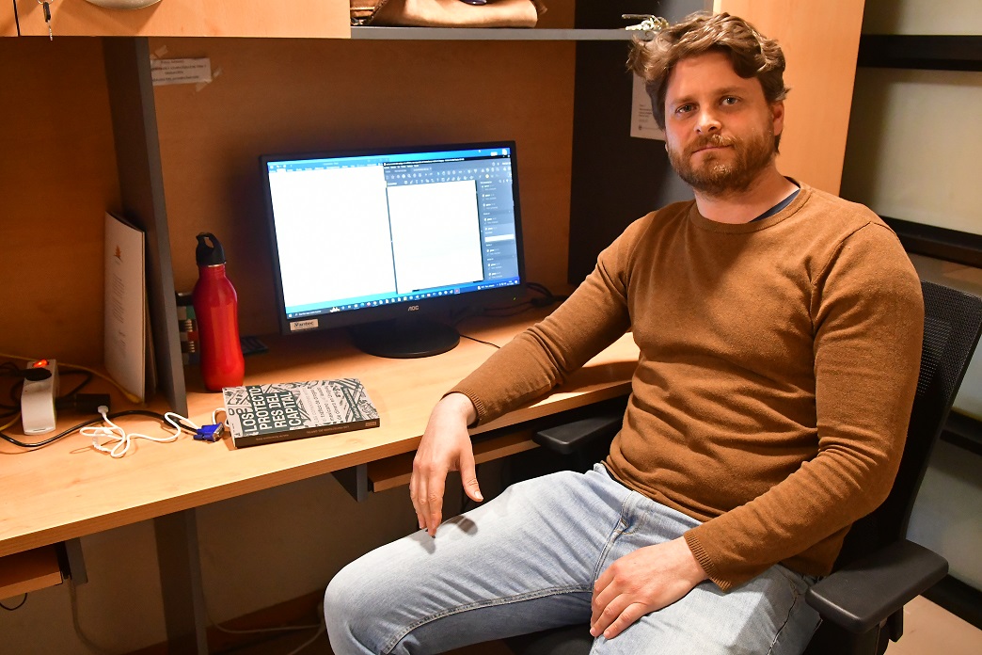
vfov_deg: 43.6
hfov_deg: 61.9
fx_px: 818
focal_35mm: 30
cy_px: 328
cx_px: 491
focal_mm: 20
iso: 6400
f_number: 4.5
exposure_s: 1/160
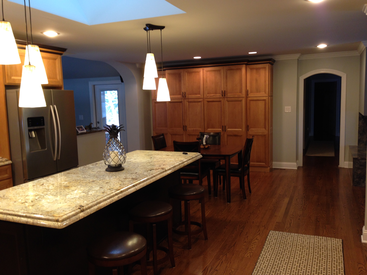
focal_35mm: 33
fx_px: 350
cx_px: 184
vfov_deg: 42.9
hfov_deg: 55.4
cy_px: 138
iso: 80
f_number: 2.4
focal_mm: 4.12
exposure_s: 1/20
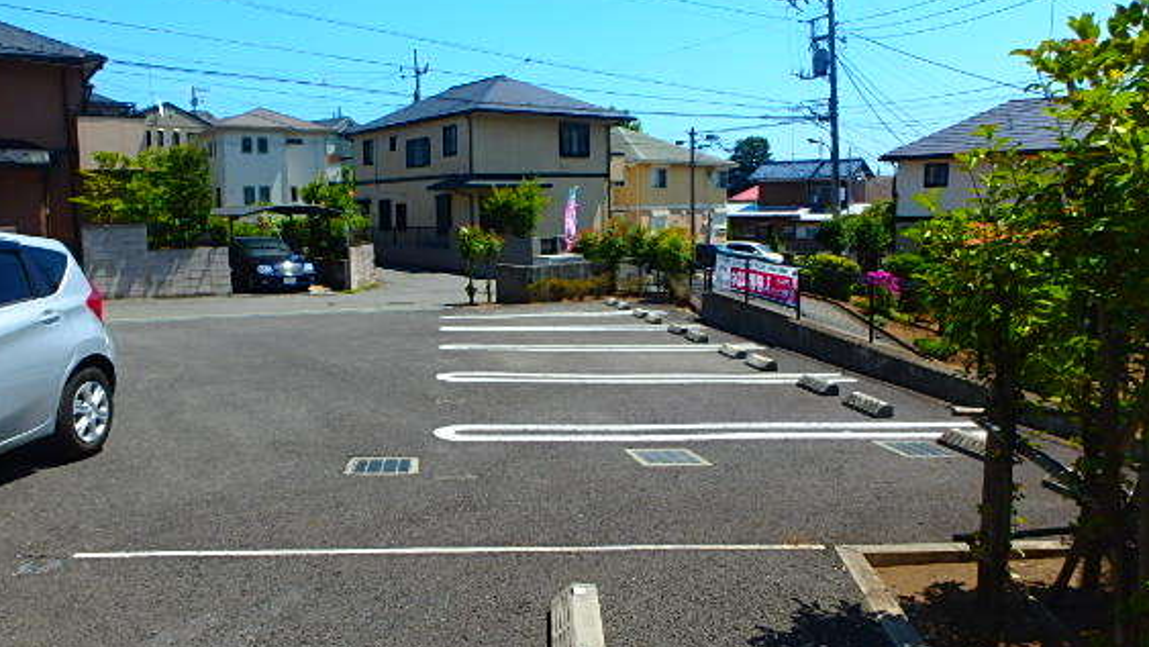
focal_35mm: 26
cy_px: 314
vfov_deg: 44.4
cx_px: 504
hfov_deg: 71.6
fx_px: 792
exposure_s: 1/320
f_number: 6
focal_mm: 3.7
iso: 125
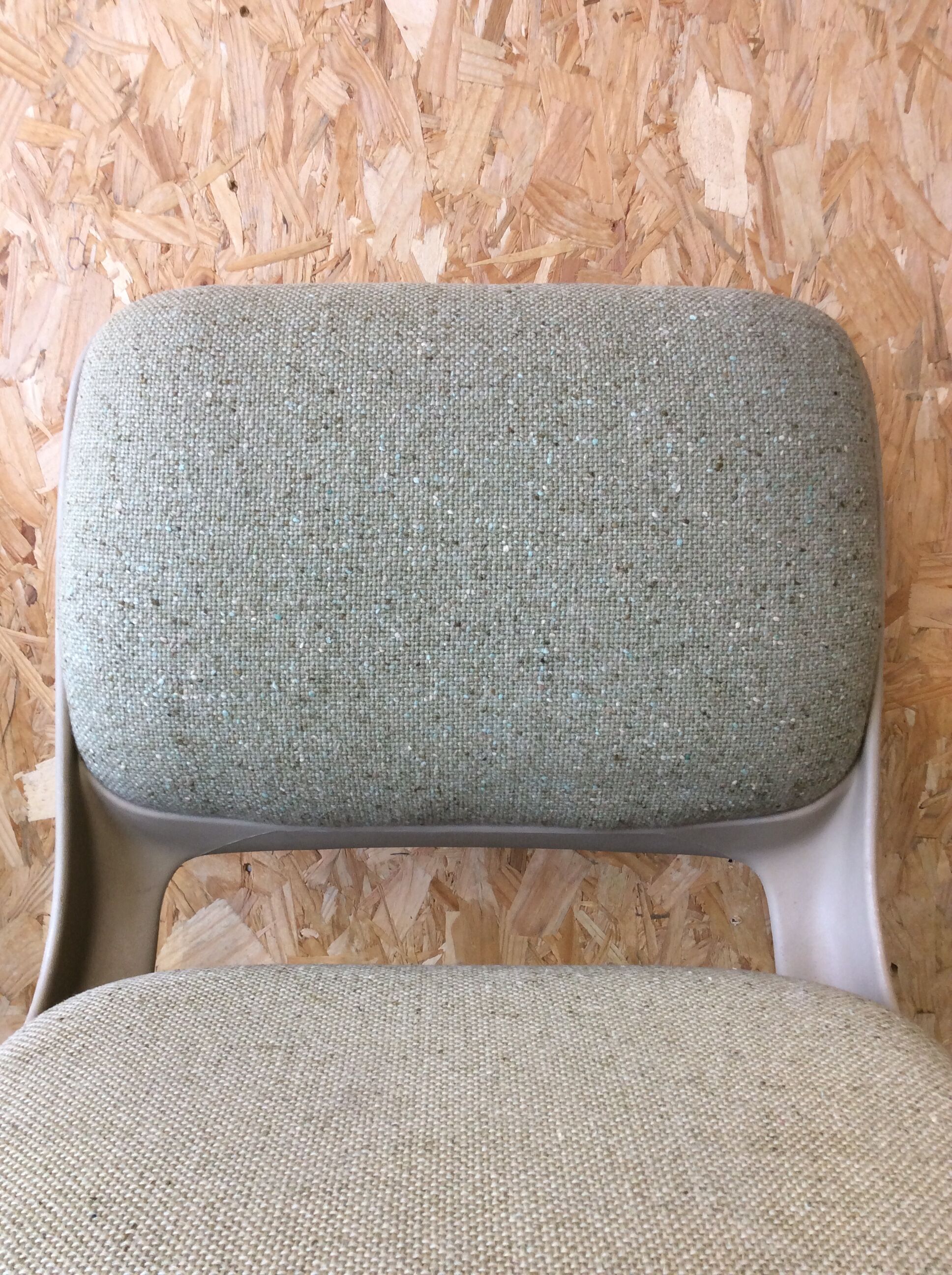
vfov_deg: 56.9
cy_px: 638
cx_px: 476
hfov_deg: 44.1
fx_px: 1177
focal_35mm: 32
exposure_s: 1/33
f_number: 2.4
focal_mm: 3.3
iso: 40
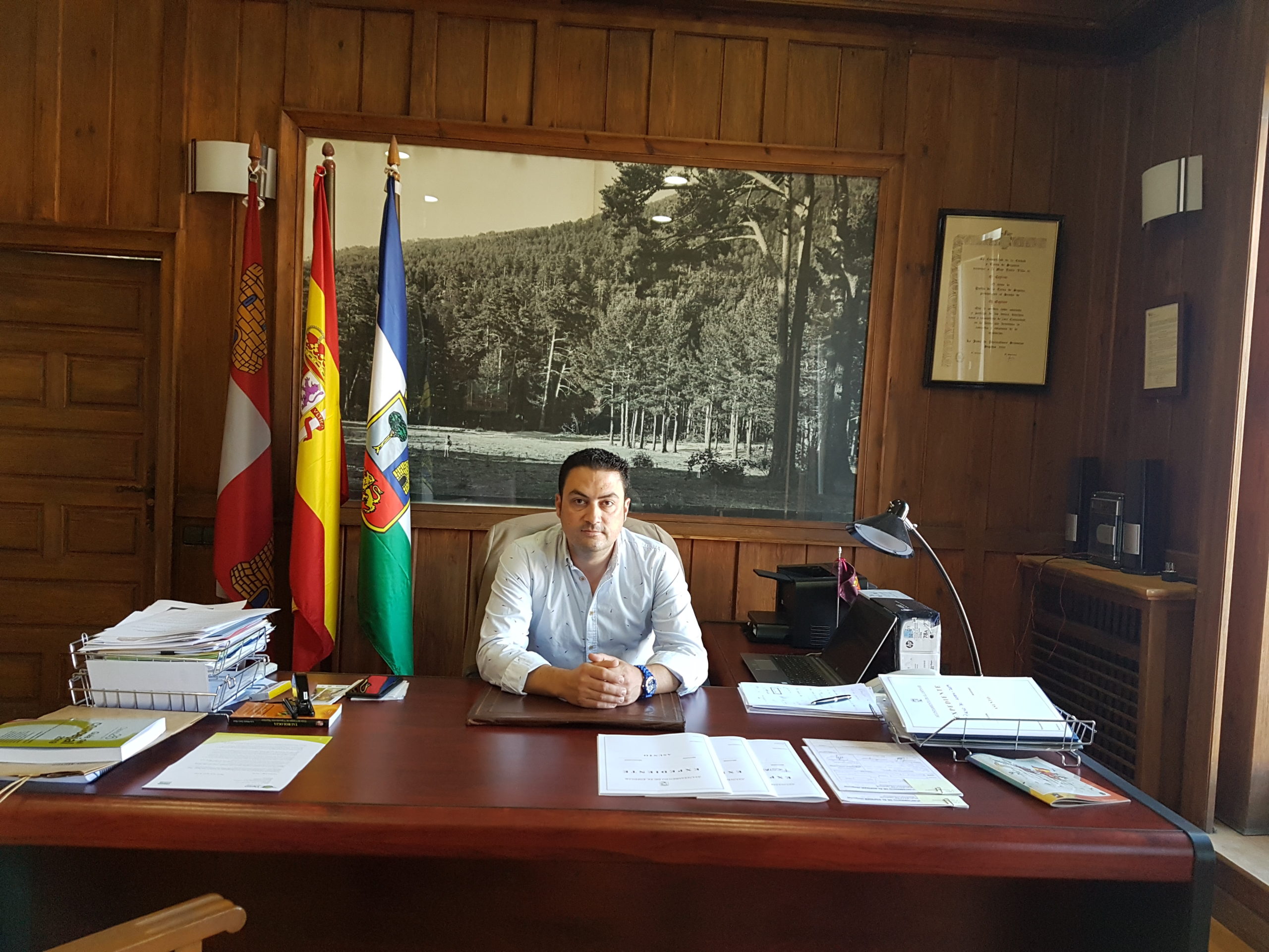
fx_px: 953
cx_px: 634
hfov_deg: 67.3
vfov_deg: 53.1
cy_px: 476
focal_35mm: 26
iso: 160
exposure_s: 1/50
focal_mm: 4.2
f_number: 1.7
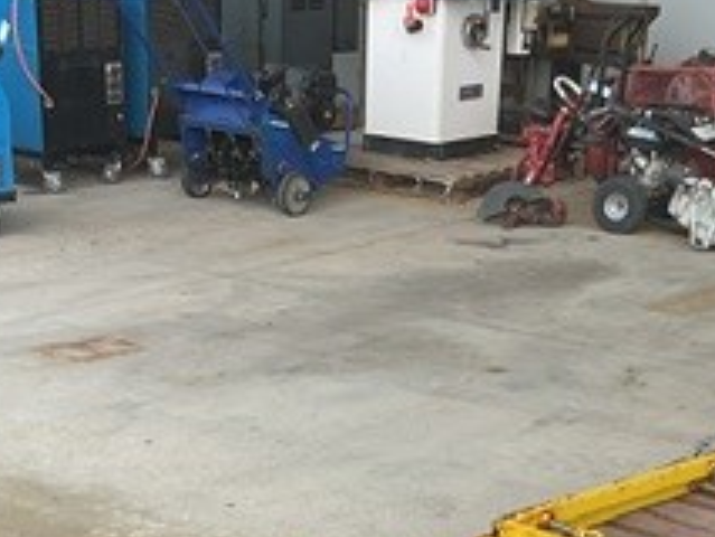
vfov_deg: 15.7
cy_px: 789
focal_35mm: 87
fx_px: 1798
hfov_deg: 22.5
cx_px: 326
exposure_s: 1/241
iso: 16
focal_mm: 3
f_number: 1.8
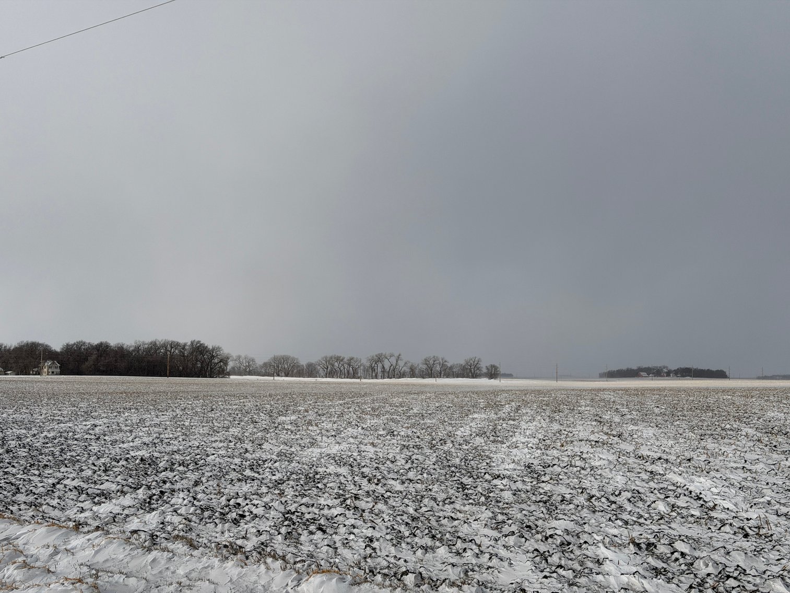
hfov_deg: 39.7
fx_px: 1096
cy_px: 296
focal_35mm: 48
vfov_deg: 30.3
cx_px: 395
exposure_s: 1/11364
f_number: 1.78
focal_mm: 6.76
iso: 64
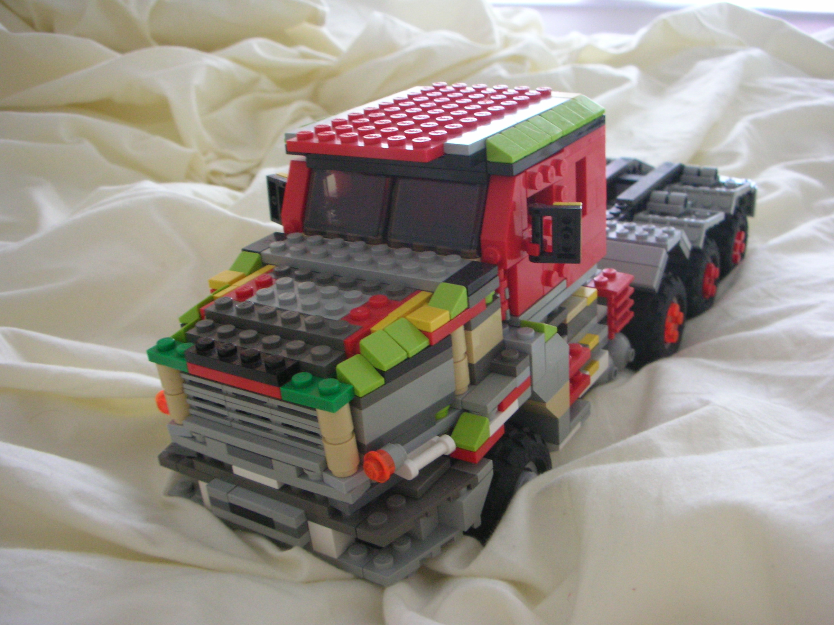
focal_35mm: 35
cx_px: 417
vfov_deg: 40.7
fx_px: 843
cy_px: 312
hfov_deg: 52.6
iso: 200
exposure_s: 1/3.2
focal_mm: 5.8
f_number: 3
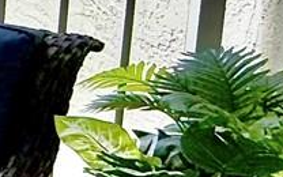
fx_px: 879
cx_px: -657
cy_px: 4
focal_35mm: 114
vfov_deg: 11.4
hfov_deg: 10.1
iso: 50
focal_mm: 2.22
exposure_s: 1/1125
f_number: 2.2
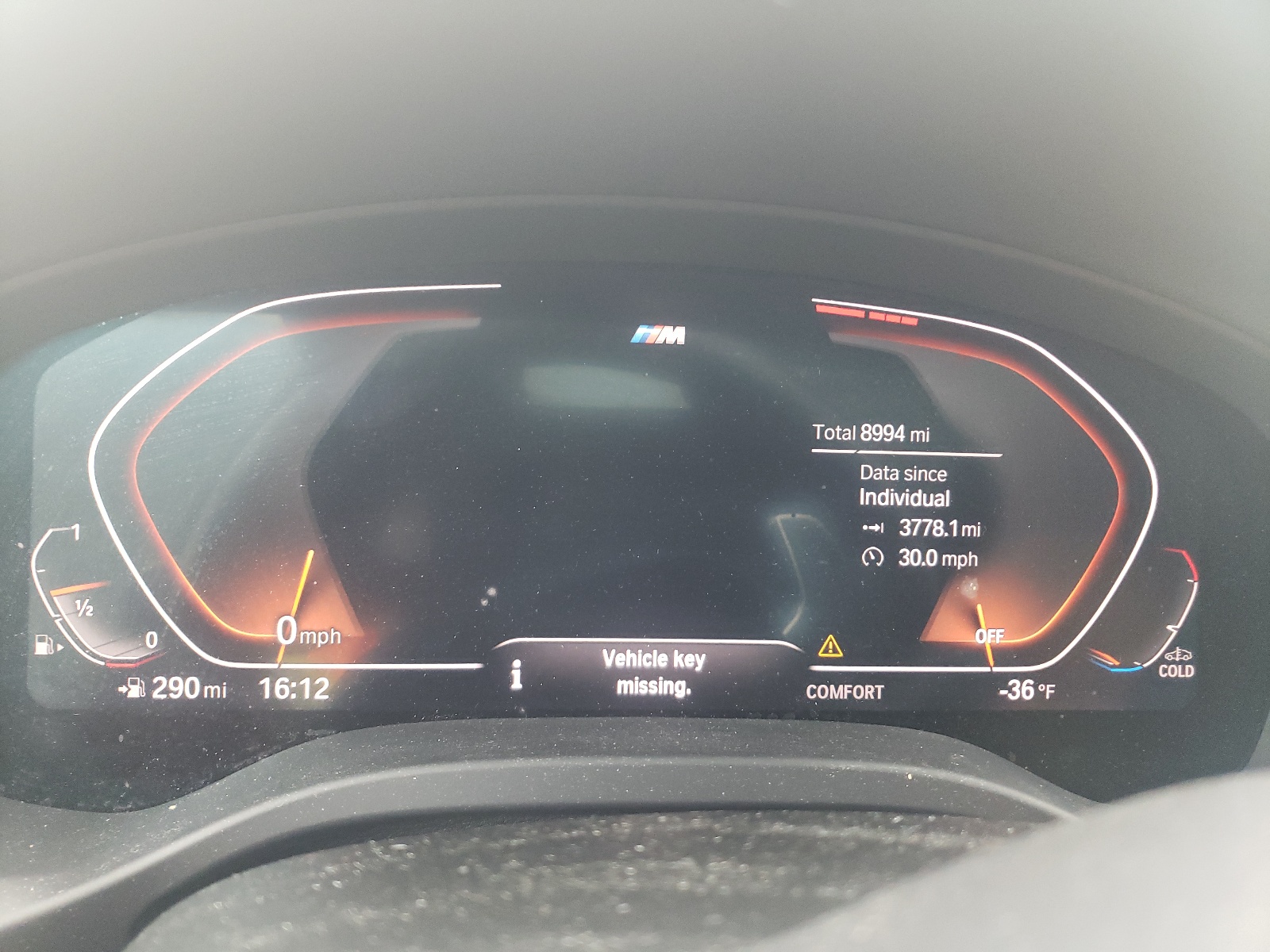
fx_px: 954
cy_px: 476
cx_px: 635
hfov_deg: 67.3
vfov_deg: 53.1
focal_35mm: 26
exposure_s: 1/30
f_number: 1.5
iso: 303
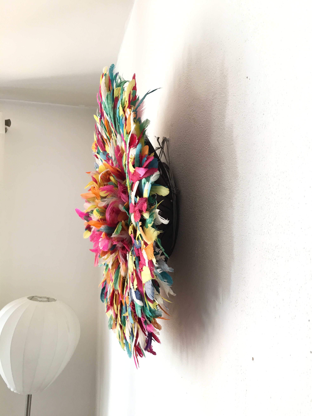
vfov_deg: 61.7
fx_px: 349
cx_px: 156
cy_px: 208
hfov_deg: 48.2
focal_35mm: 29
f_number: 2.2
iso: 32
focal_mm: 4.15
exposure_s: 1/17
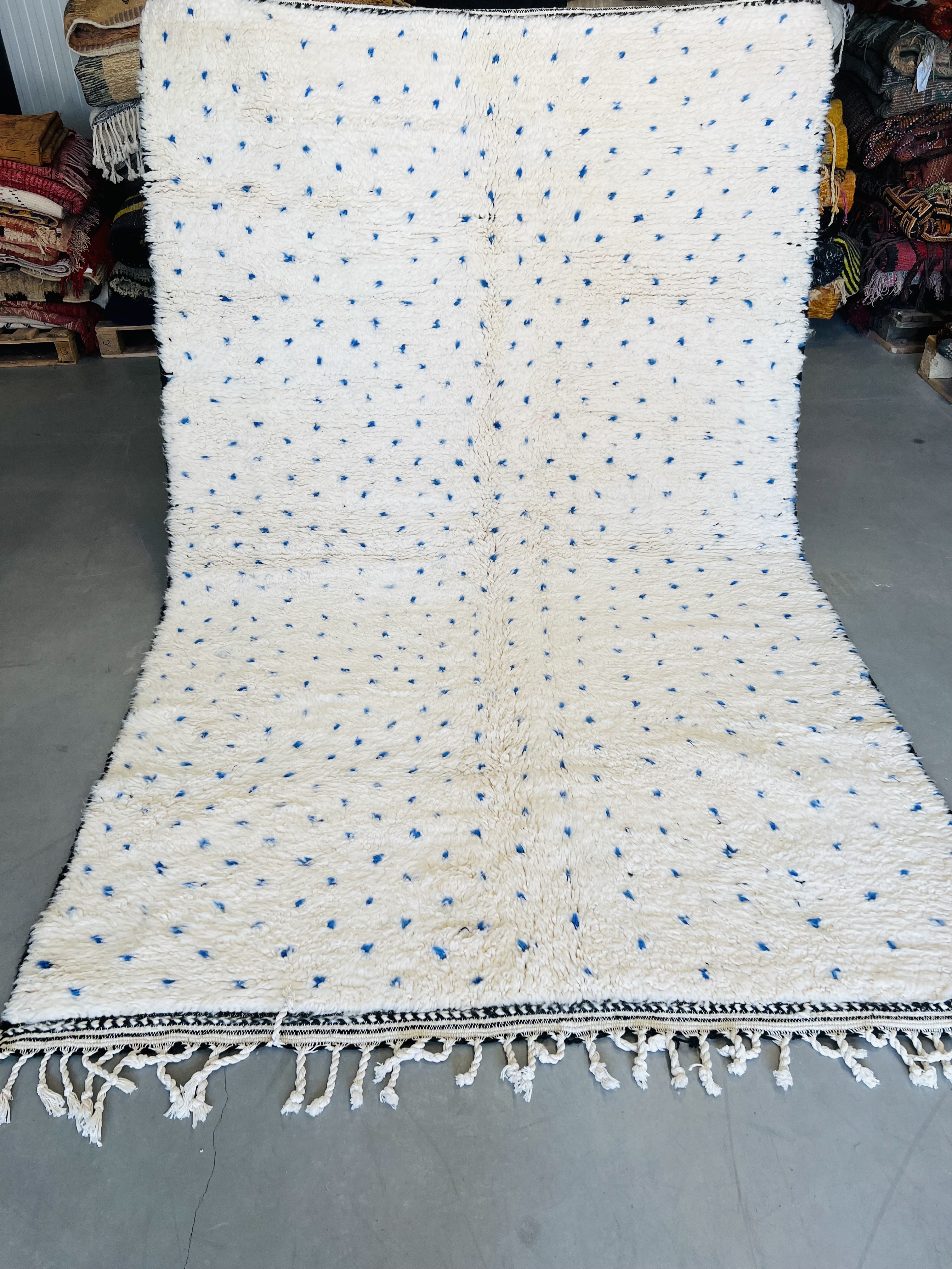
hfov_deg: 53.1
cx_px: 476
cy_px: 634
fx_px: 953
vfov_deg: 67.3
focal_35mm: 26
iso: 32
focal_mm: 5.7
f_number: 1.5
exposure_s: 1/145
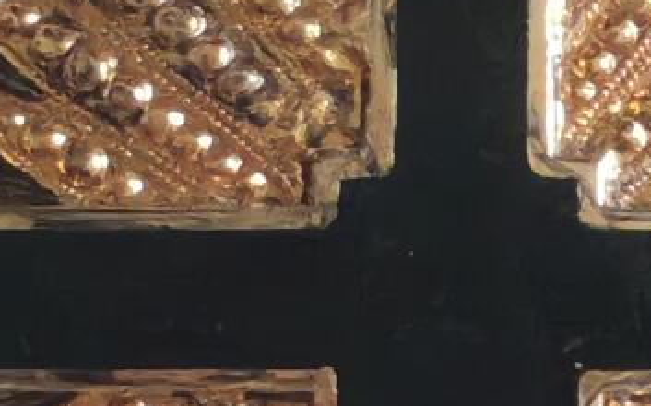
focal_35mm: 368
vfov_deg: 3.6
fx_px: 6524
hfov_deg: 5.7
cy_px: 279
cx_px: 478
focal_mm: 5.52
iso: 800
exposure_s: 1/33
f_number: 1.95
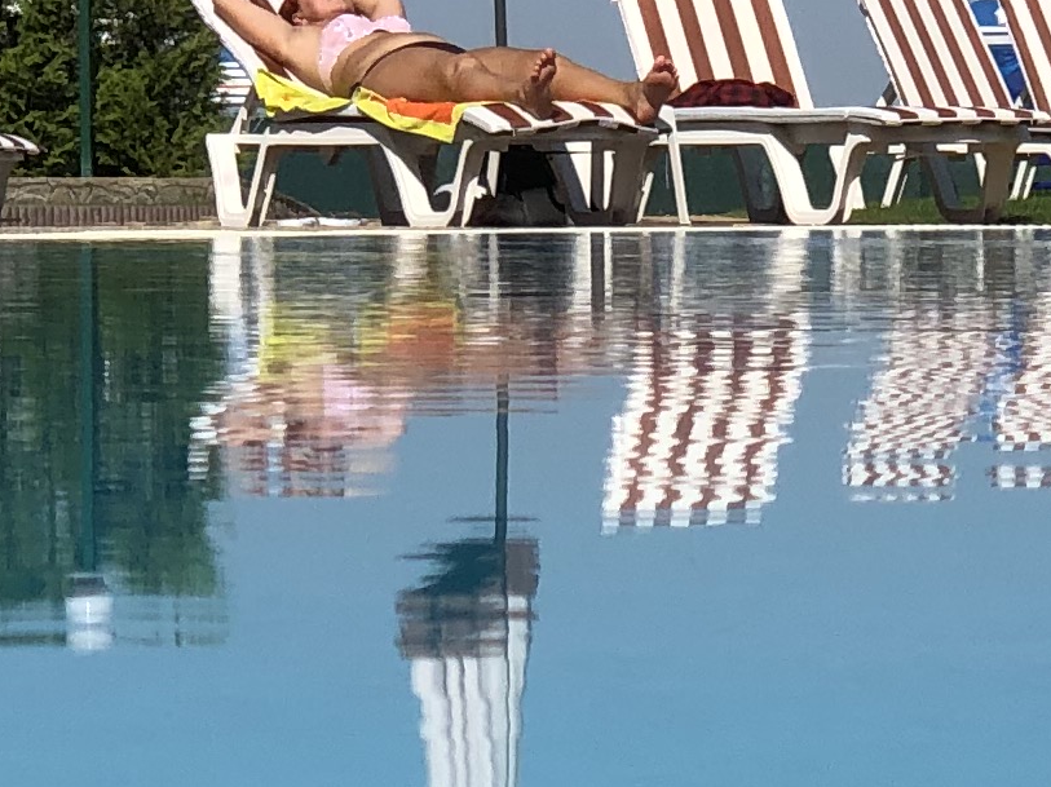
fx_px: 7830
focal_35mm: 258
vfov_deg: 5.7
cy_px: 770
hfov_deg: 7.7
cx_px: 840
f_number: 2.4
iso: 16
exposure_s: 1/1779
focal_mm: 6
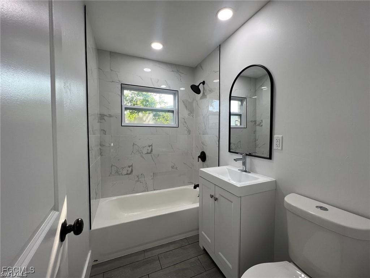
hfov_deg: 106.2
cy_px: 139
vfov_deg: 89.9
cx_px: 185
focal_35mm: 13
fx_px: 139
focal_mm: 1.57
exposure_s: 1/120
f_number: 1.8
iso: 64
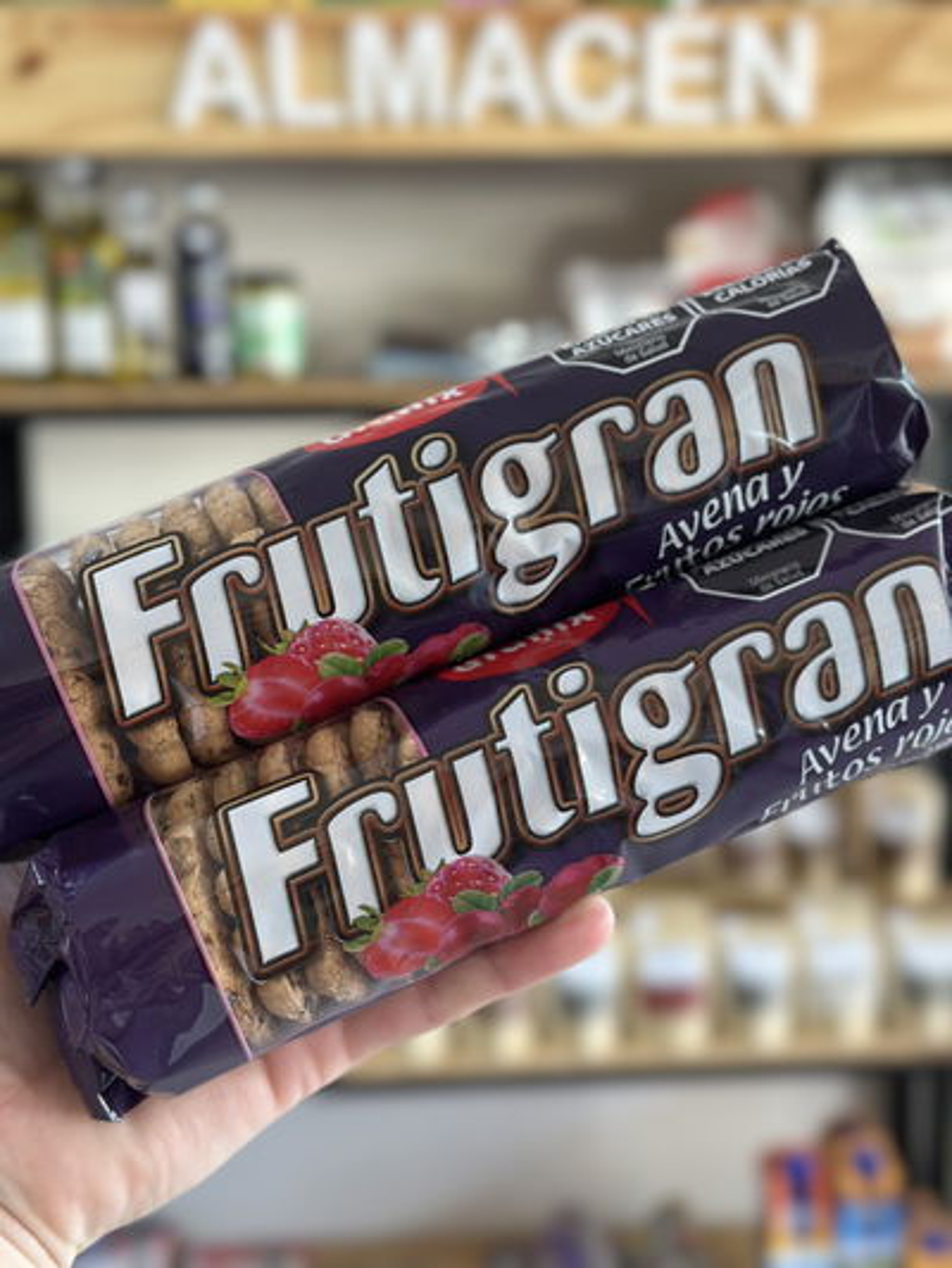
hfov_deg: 30.3
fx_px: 1759
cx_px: 476
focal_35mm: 48
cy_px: 634
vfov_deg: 39.6
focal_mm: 6.86
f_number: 1.78
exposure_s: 1/60
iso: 200
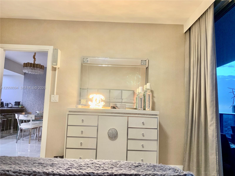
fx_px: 177
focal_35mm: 26
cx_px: 118
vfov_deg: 53.1
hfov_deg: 67.3
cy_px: 88
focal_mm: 4.25
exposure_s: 1/60
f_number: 1.8
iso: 160
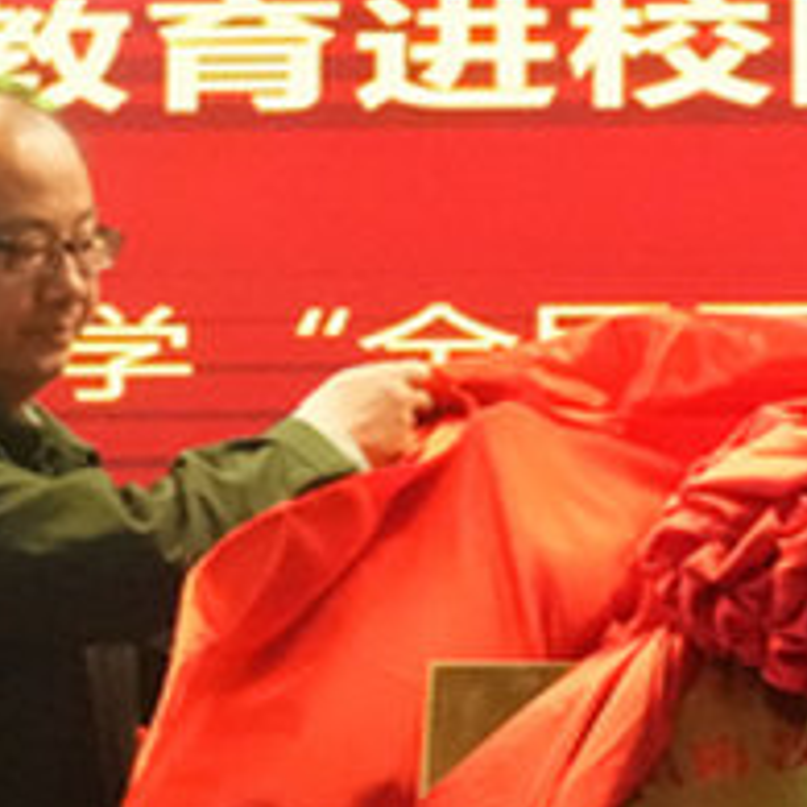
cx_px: 815
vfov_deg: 13.3
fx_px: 3455
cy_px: 335
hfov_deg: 13.1
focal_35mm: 131
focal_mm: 25
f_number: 8
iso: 12800
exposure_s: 1/250
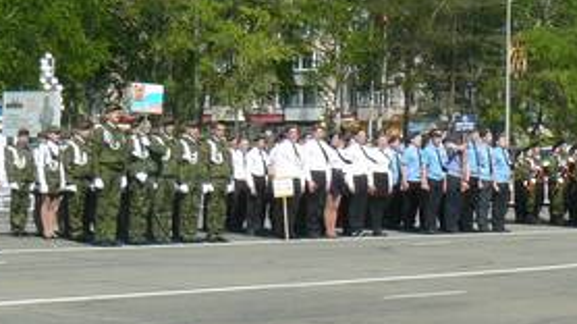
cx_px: 567
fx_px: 1728
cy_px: 139
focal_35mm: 113
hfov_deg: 18.5
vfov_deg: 10.7
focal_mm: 6
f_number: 5.6
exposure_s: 1/400
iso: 100
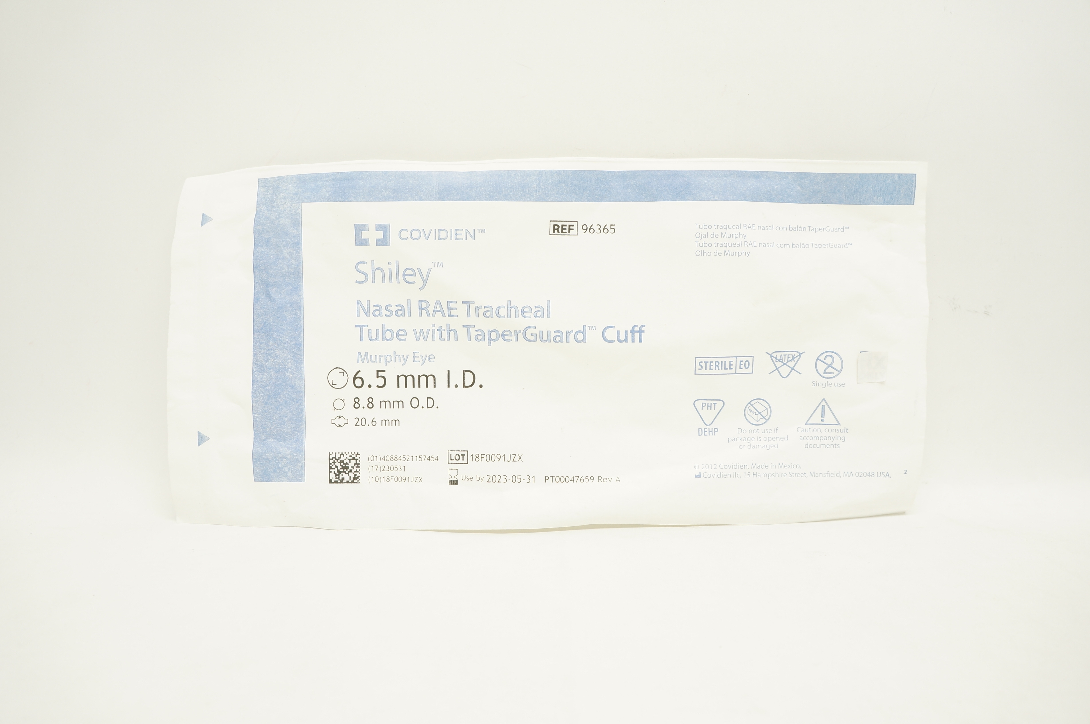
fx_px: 817
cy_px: 362
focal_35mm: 27
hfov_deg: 67.4
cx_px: 545
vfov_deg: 47.8
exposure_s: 1/80
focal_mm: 18
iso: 400
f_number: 5
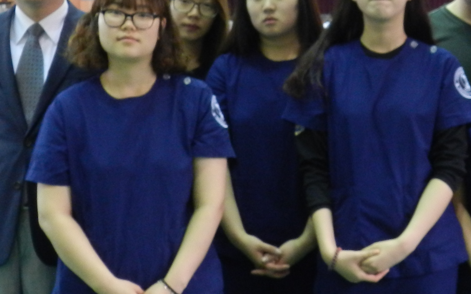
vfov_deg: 15.3
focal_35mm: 85
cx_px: 426
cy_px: 65
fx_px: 1091
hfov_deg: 23.7
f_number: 3.7
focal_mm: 5.6
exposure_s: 1/15
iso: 400
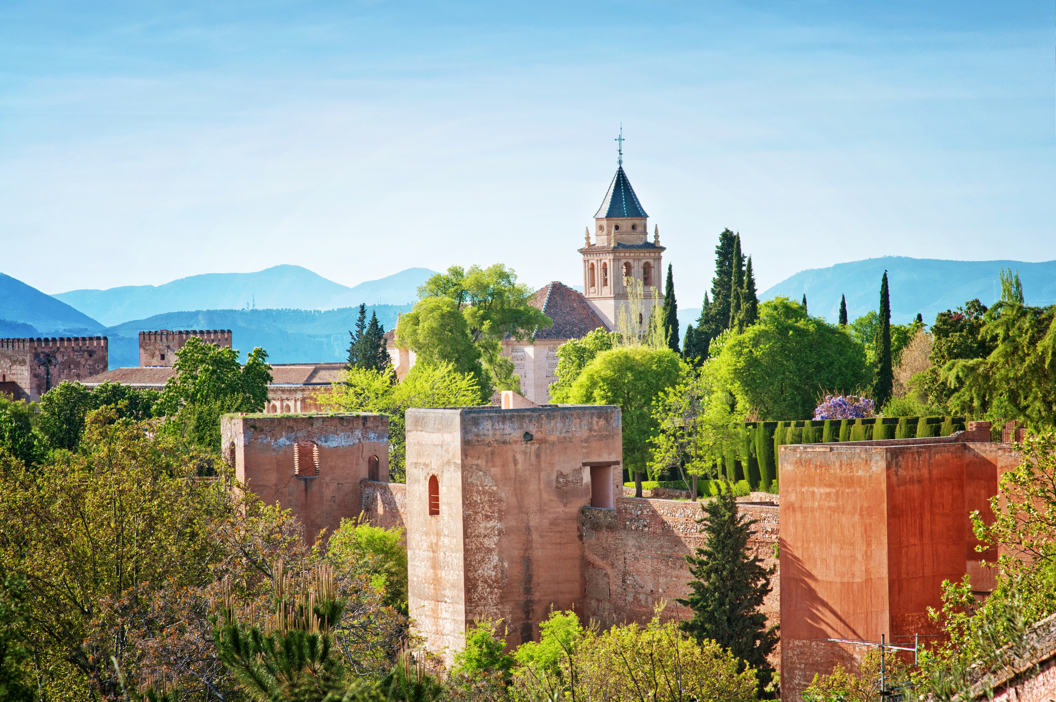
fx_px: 3736
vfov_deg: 10.7
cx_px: 528
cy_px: 351
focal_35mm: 128
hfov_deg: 16.1
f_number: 9
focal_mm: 85
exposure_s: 1/320
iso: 200
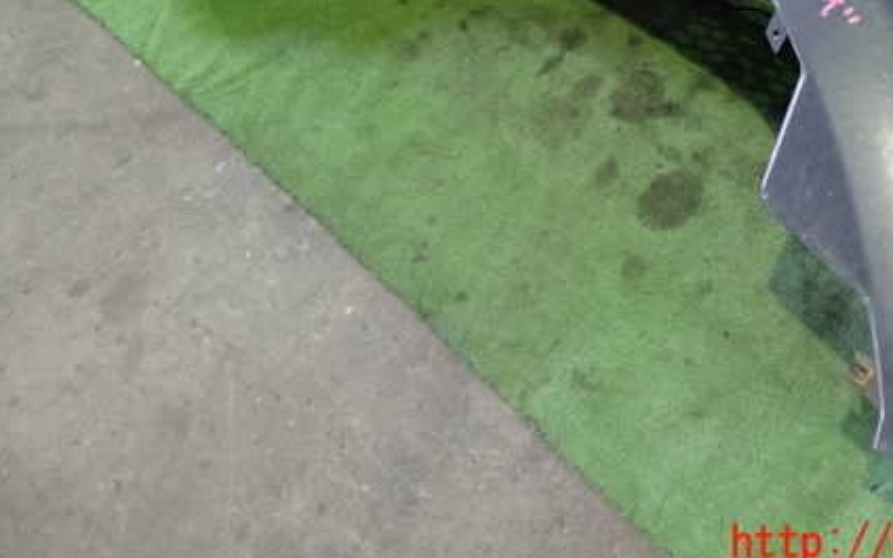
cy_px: 97
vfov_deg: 27.9
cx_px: 575
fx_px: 1095
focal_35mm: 45
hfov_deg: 43.9
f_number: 2.3
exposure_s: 1/20
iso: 800
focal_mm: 5.4
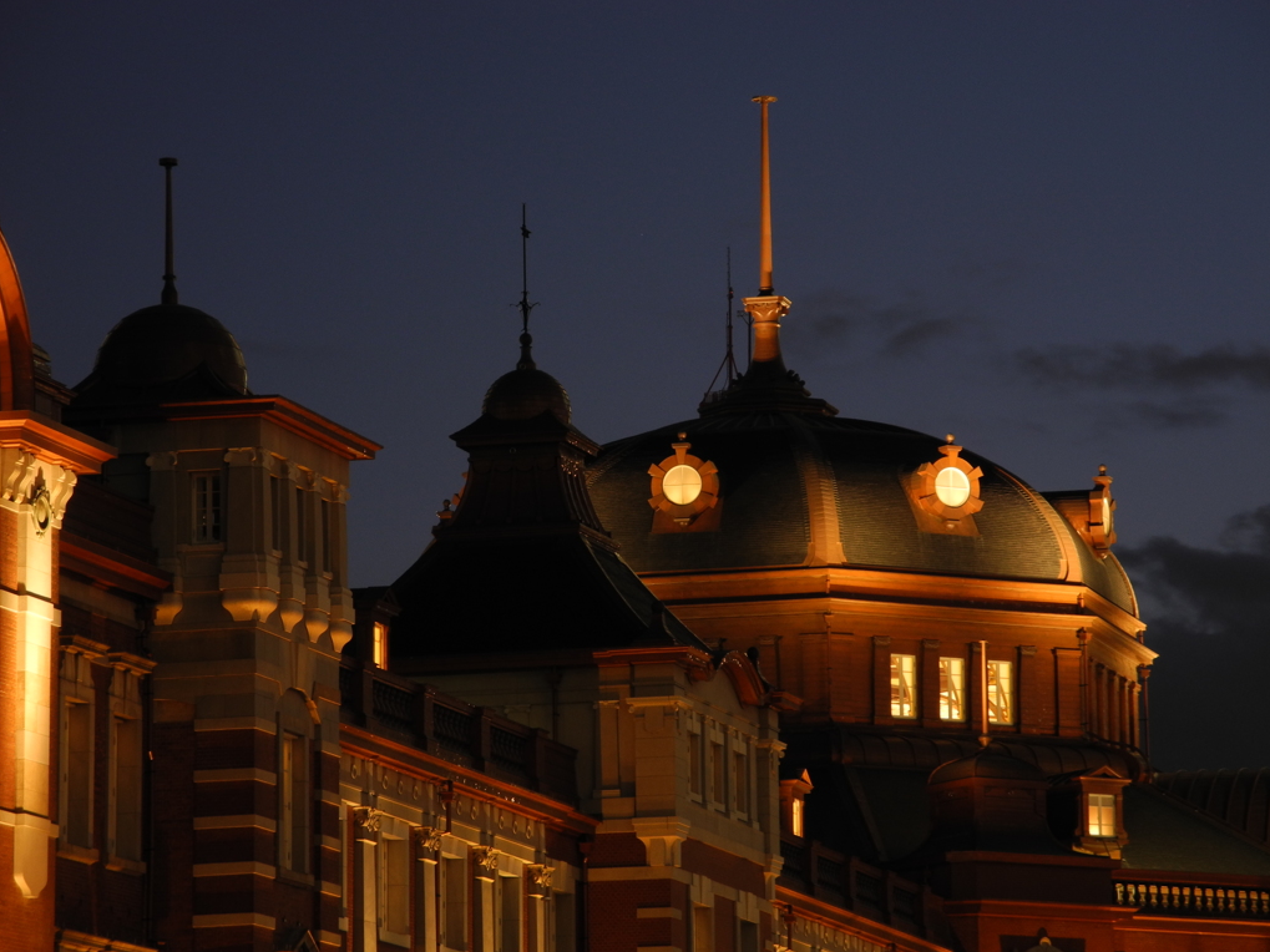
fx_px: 7373
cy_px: 476
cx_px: 633
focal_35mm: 201
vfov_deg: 7.4
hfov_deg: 9.8
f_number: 5.6
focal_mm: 42.6
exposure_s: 1.62
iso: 100
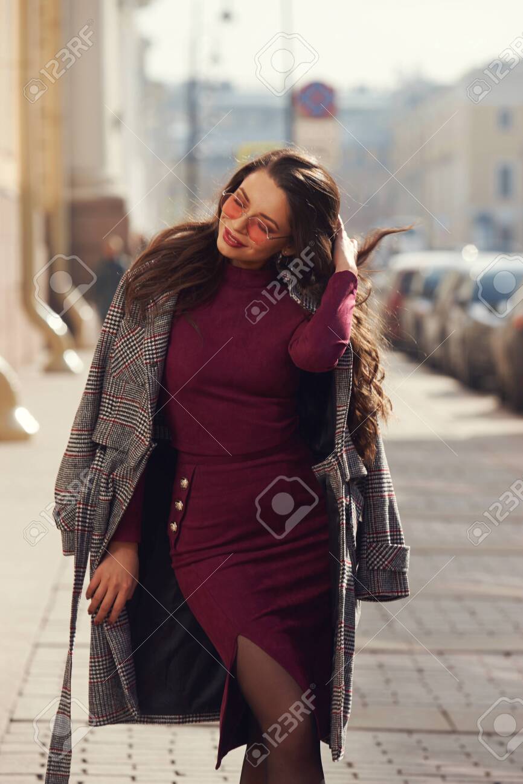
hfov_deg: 6.9
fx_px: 4360
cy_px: 392
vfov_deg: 10.3
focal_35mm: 200
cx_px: 262
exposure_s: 1/250
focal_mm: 200
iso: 100
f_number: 6.3
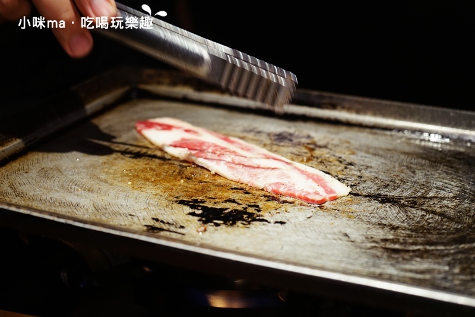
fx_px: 712
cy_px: 158
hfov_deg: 36.9
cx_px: 238
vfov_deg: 25.0
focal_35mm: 54
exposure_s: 1/60
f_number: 5
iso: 1250
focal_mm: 54
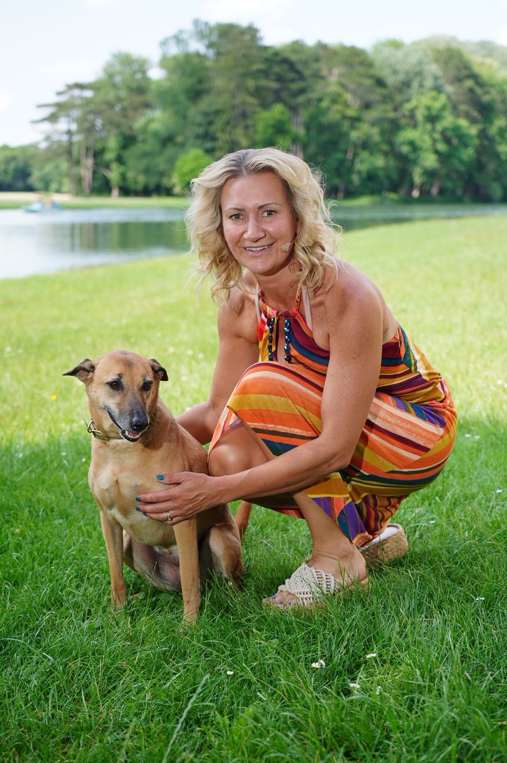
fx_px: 1079
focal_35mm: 51
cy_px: 382
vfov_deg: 38.9
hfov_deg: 26.4
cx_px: 254
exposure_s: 1/200
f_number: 4
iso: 100
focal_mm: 51
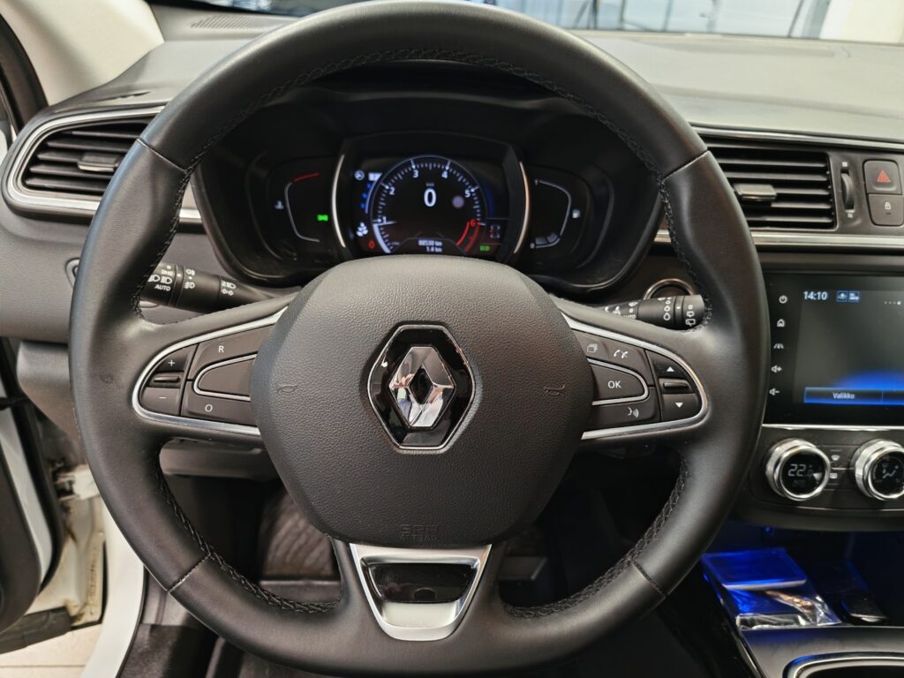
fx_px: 601
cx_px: 452
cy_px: 339
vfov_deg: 58.9
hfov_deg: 73.9
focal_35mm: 23
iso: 250
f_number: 1.6
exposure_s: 1/50
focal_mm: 5.4
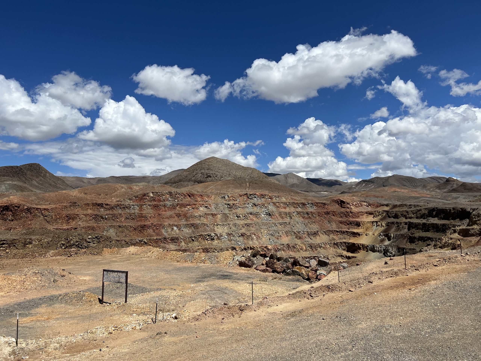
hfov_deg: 67.3
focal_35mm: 26
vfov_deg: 53.1
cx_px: 240
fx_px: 361
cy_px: 180
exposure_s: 1/8696
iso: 50
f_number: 1.5
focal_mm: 5.7
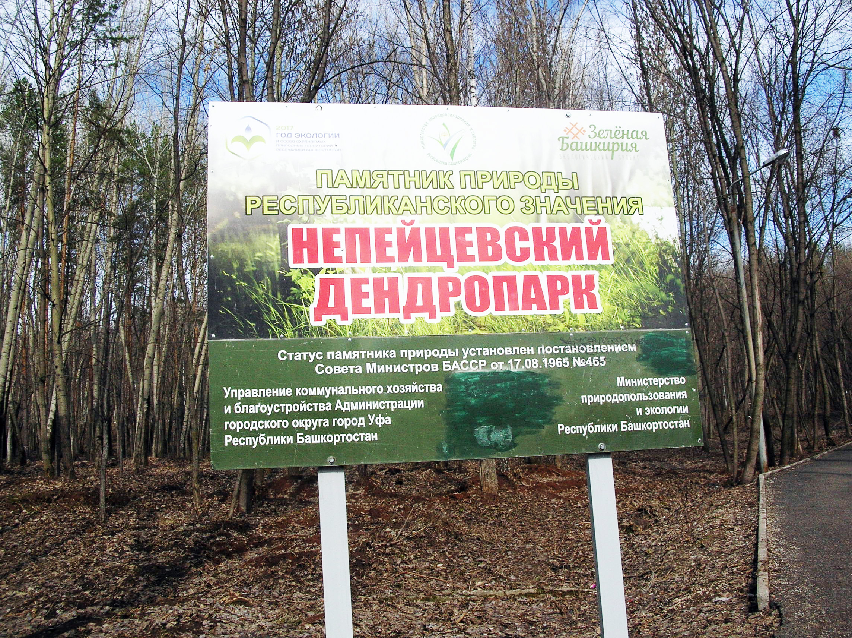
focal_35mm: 36
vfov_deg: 39.6
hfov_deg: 51.4
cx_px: 426
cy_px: 319
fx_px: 885
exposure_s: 1/865
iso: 50
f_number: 3.7
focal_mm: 6
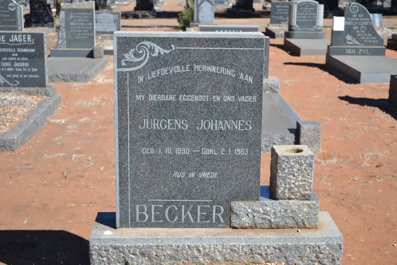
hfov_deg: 36.9
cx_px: 198
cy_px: 132
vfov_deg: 25.1
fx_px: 595
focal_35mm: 54
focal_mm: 36
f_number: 5.6
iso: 125
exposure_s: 1/125
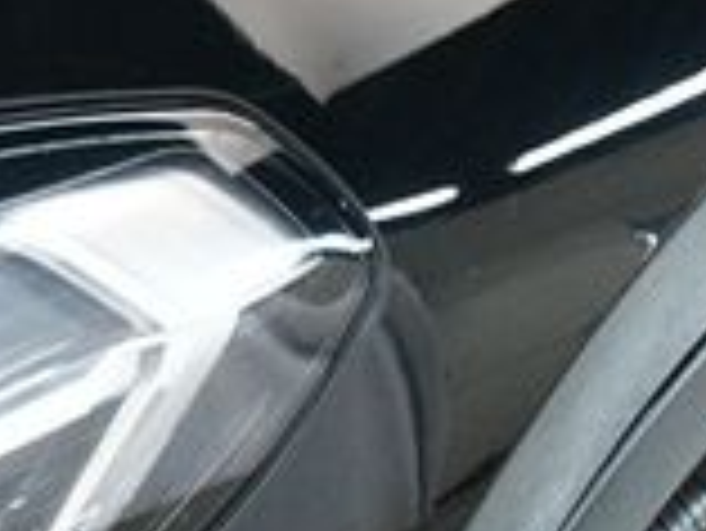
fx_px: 3837
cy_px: 576
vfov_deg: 7.9
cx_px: -598
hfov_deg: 9.9
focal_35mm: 188
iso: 3200
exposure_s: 1/60
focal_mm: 32
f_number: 4
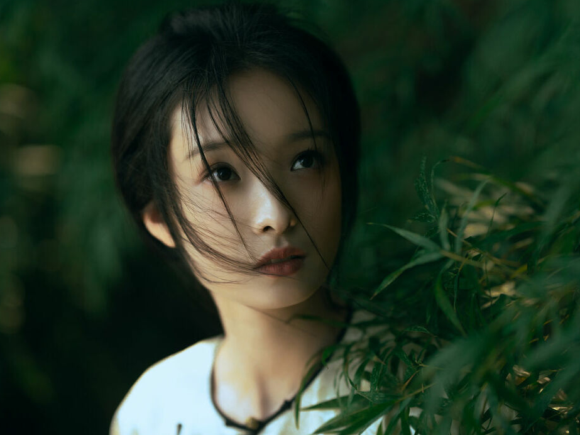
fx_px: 1558
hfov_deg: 21.1
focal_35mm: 93
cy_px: 216
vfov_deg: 15.9
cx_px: 276
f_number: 1.8
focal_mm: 85
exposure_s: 1/800
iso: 200
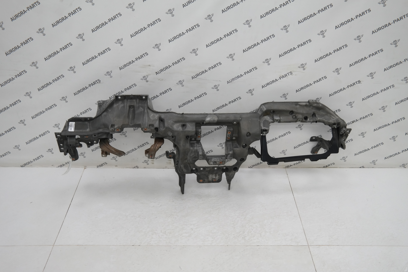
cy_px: 136
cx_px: 204
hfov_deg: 57.2
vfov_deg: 40.0
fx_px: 374
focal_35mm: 33
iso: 200
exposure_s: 1/80
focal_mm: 22
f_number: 4
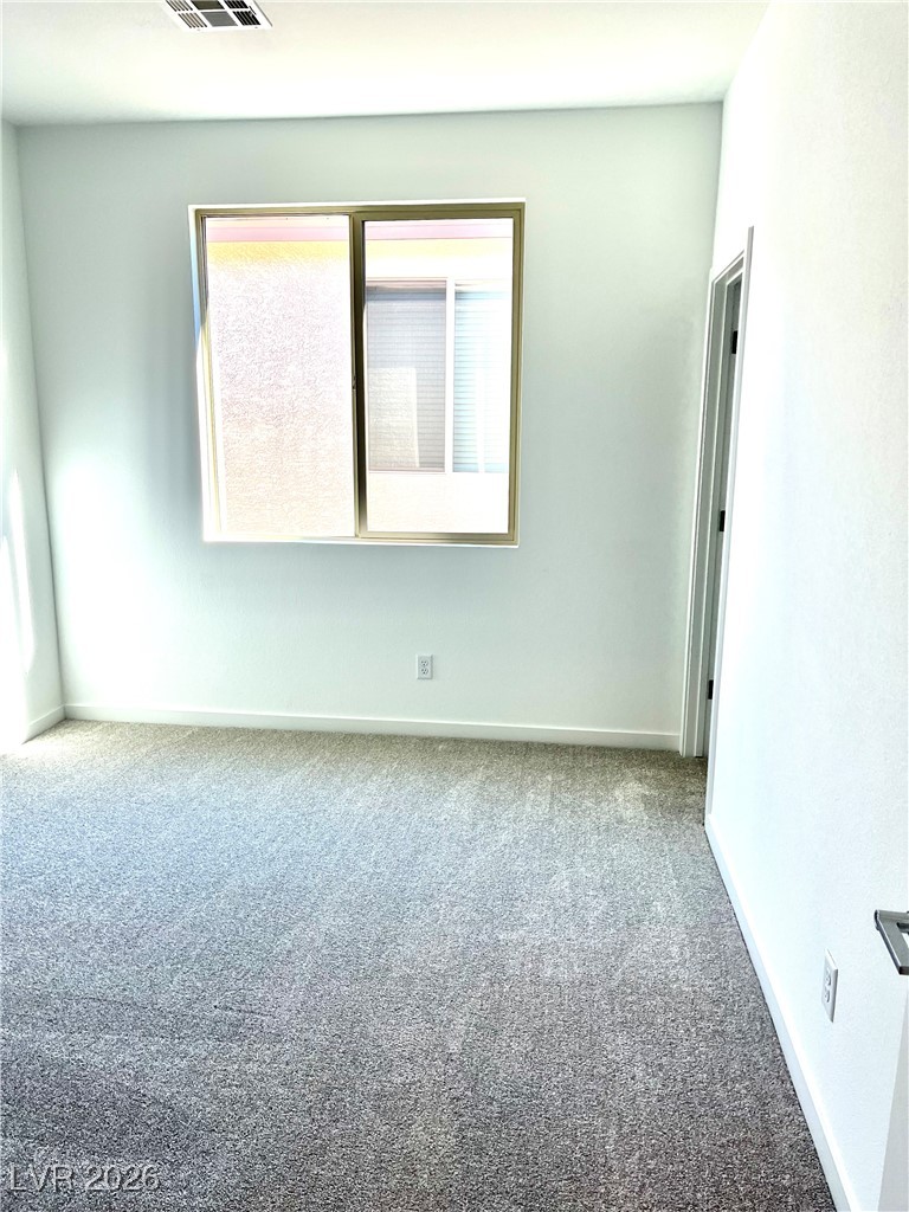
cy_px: 606
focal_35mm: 26
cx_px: 454
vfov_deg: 67.3
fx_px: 910
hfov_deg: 53.1
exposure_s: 1/120
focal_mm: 5.1
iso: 40
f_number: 1.6
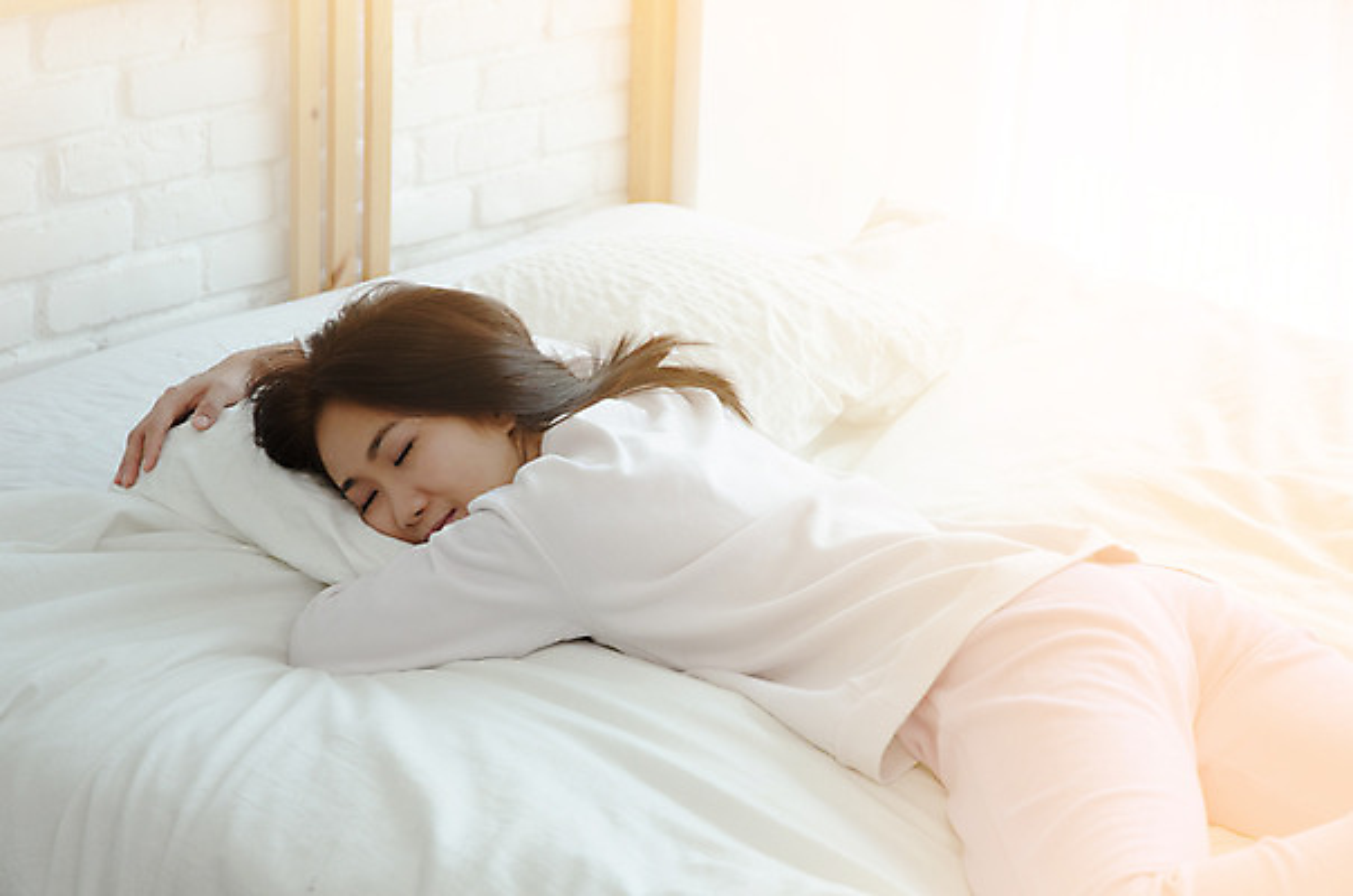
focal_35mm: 90
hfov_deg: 22.7
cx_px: 676
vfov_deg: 15.1
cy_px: 448
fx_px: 3375
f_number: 4.5
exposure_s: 1/60
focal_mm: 60
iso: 100
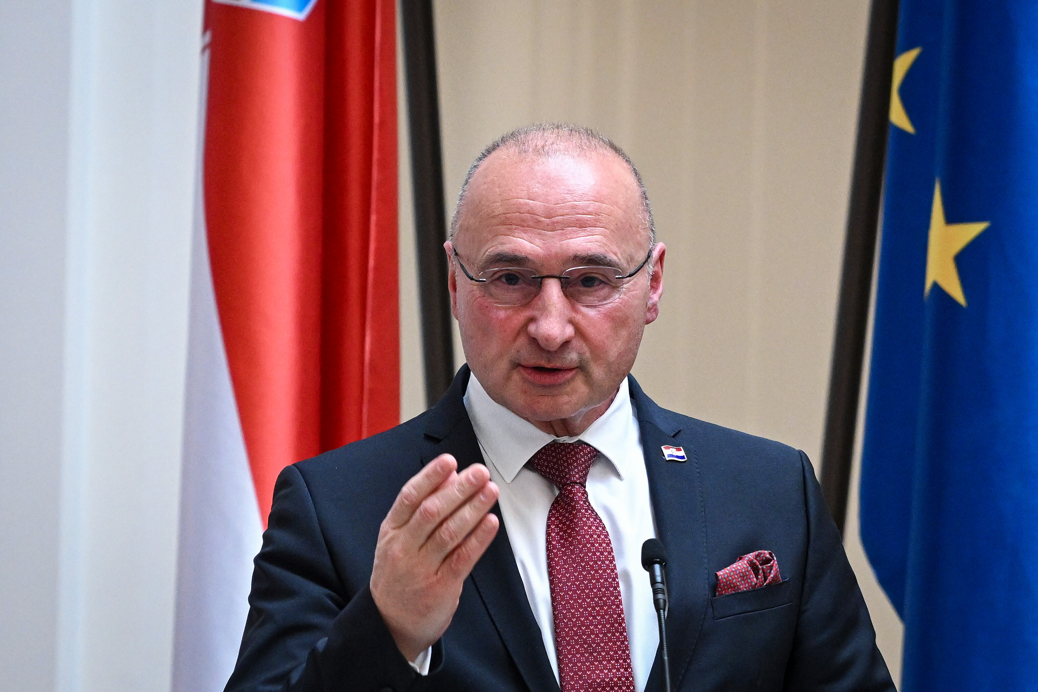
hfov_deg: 17.1
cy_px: 346
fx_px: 3460
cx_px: 519
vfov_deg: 11.4
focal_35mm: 120
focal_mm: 120
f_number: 4
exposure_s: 1/160
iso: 2500
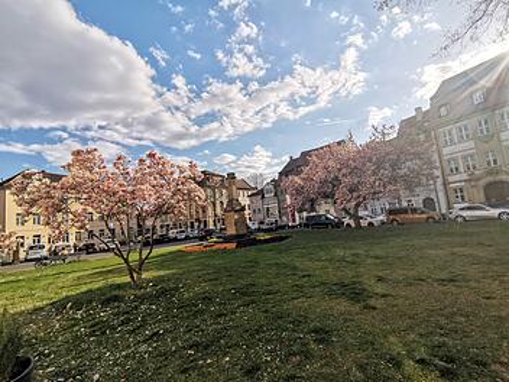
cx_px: 254
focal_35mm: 17
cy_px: 191
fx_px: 250
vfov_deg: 74.7
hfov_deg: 91.0
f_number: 2.2
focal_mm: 2.23
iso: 50
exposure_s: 1/1828
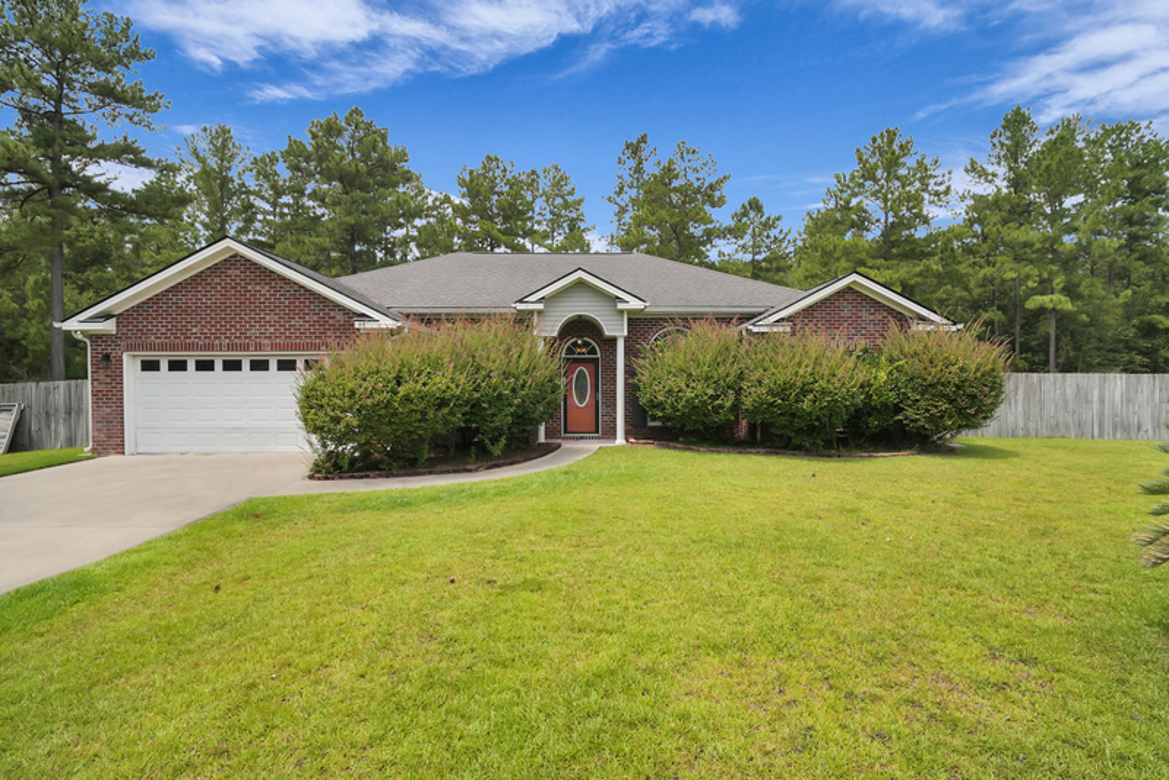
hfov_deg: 96.7
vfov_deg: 73.8
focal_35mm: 16
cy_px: 390
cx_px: 584
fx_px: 520
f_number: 9
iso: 320
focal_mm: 16
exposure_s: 1/320
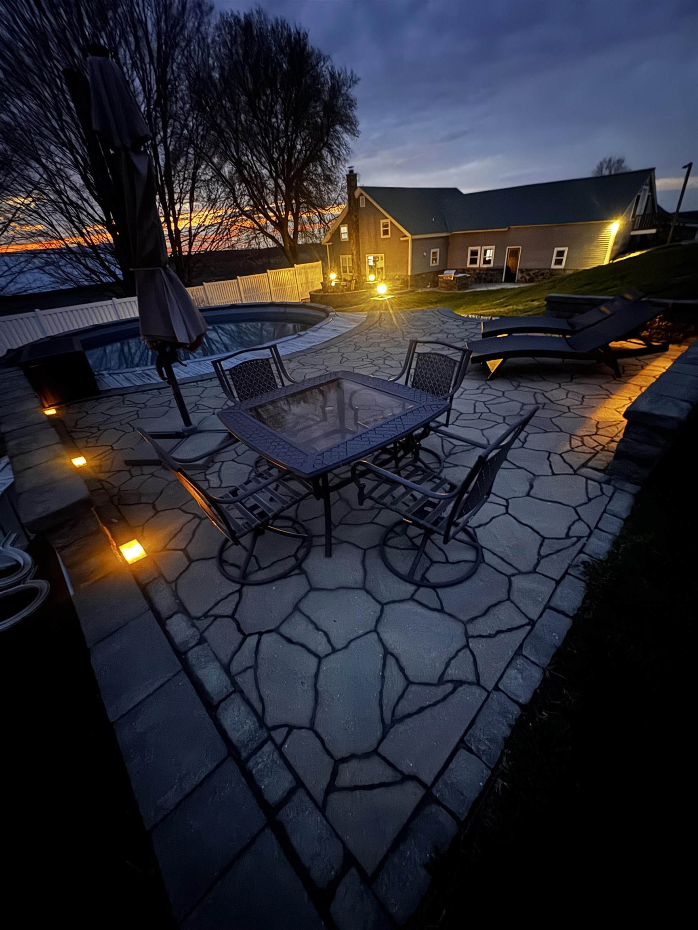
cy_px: 465
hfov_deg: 85.7
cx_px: 349
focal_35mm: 14
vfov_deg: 102.1
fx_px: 376
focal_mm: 2.22
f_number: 2.2
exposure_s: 1/4
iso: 1600
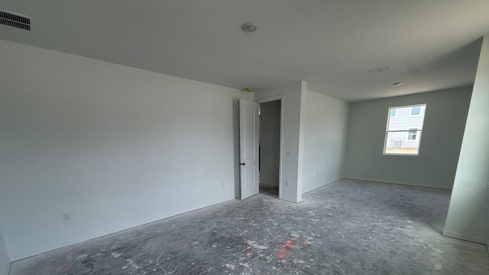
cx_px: 236
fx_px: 207
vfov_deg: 65.3
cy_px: 184
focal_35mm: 16
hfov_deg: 99.3
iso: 50
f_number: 2.2
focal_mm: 2.22
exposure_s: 1/145
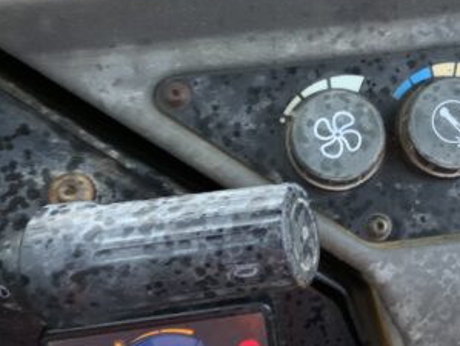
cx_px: 392
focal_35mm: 62
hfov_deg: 30.1
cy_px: 175
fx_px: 825
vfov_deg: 23.7
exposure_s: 1/60
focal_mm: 3
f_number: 1.8
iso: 80
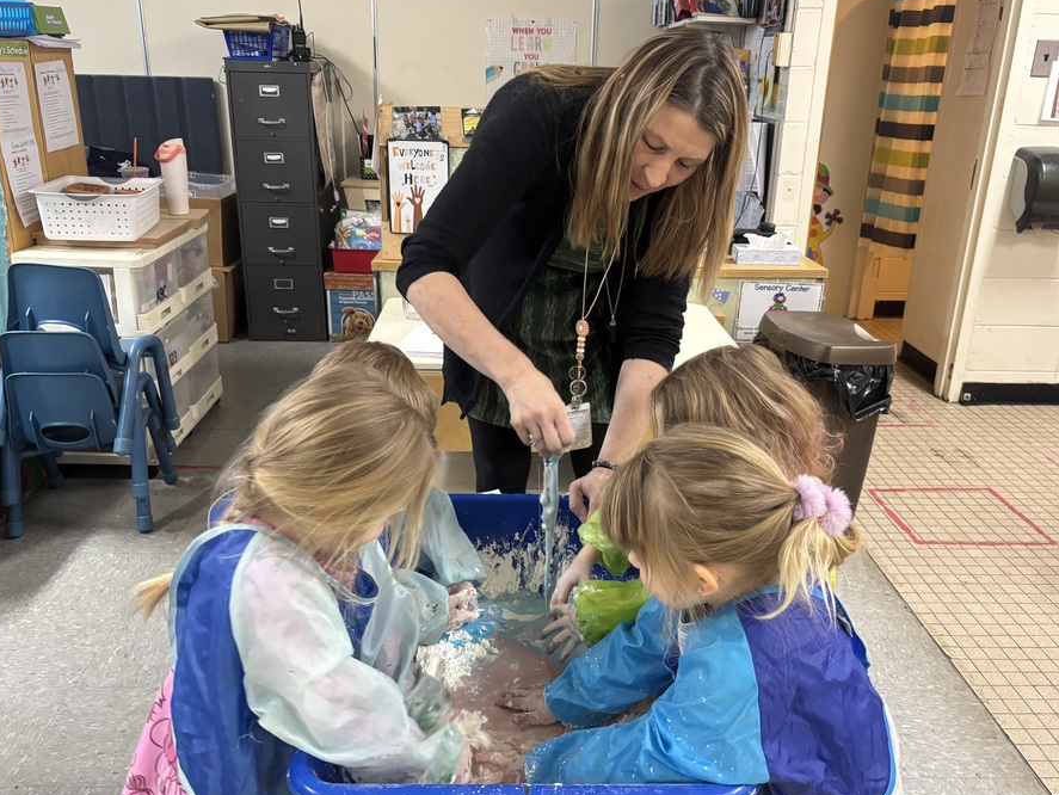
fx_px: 918
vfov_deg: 46.8
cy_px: 409
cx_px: 544
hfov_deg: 59.9
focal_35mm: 30
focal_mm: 5.96
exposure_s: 1/60
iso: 320
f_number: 1.6
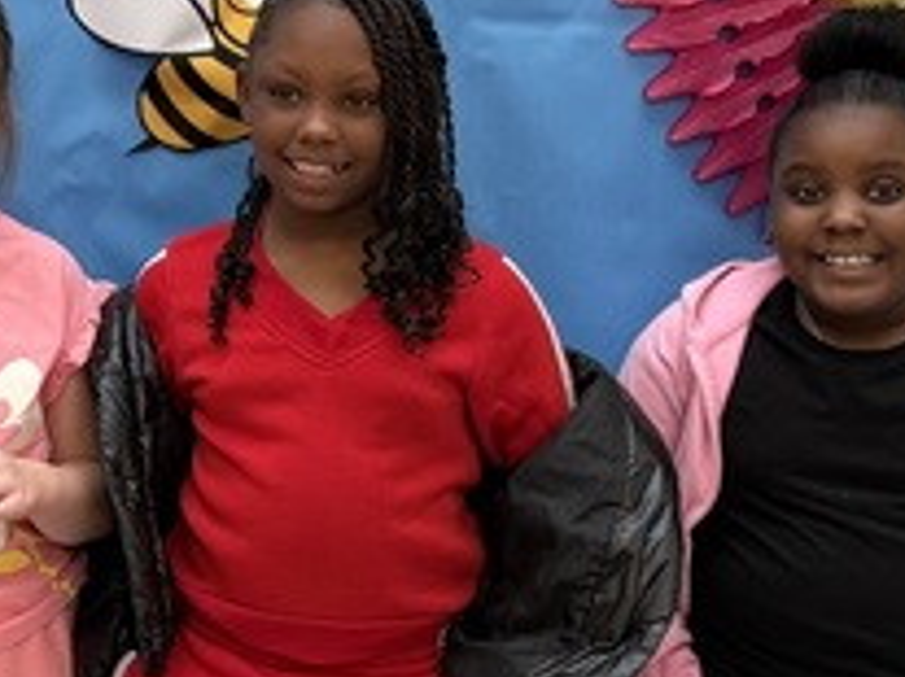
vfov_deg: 12.4
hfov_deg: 15.8
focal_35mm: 119
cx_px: -236
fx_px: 3109
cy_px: 201
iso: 160
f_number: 1.78
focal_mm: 6.76
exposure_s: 1/60
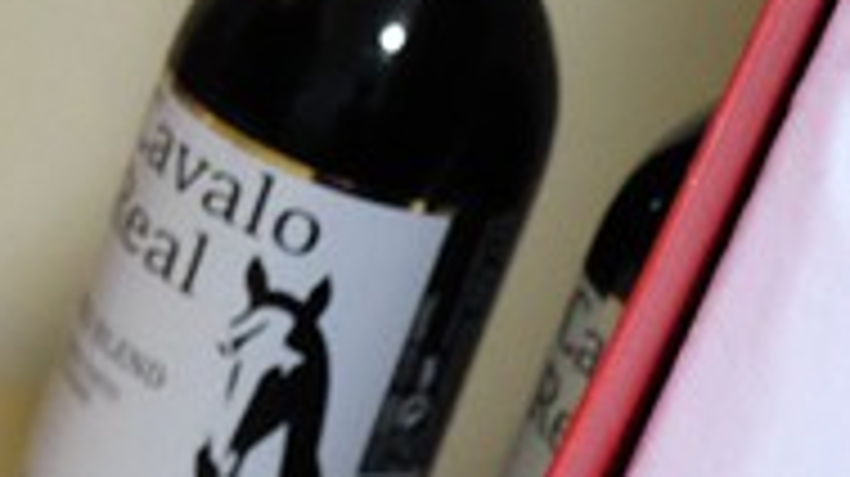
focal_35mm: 216
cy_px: 497
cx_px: 1147
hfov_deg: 9.8
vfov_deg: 5.6
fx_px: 4865
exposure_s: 1/105
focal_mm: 25.7
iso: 4000
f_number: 2.8
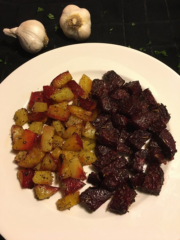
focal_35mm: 29
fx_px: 201
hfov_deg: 48.3
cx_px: 90
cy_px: 120
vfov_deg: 61.6
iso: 200
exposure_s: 1/15
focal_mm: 4.15
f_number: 2.2
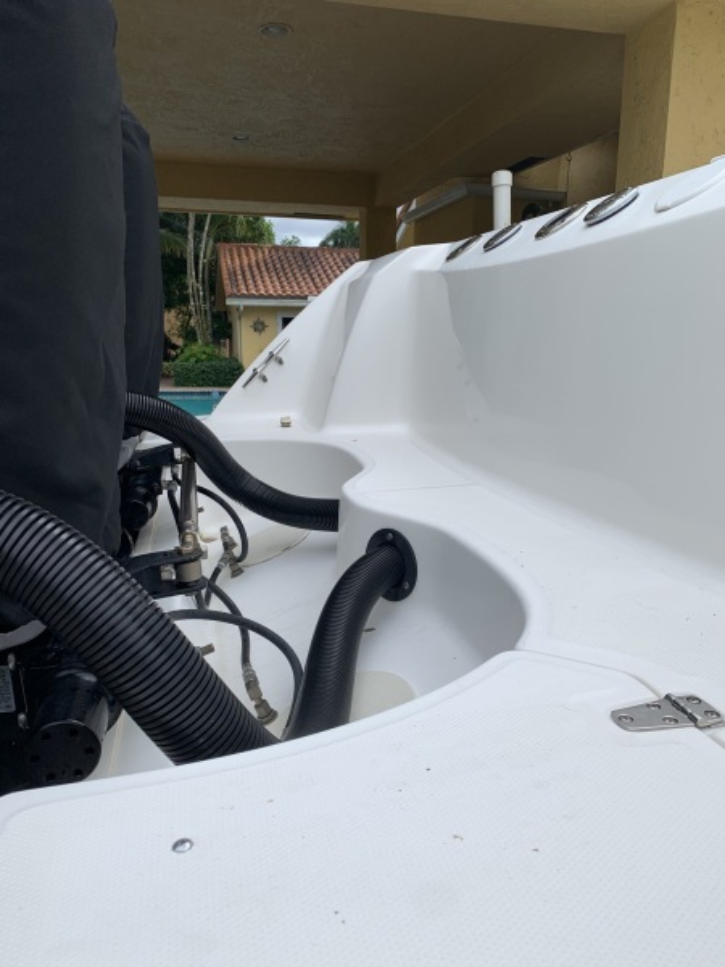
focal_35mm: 26
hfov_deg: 53.1
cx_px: 362
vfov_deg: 67.3
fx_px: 726
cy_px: 484
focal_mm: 4.25
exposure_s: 1/1387
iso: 25
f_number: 1.8
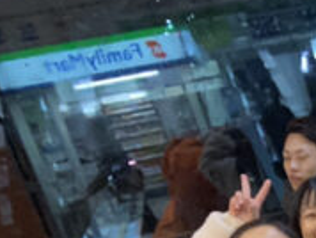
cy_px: 456
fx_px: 905
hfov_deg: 16.2
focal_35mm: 99
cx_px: 593
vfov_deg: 13.2
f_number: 2.2
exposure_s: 1/40
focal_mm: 2.71
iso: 320
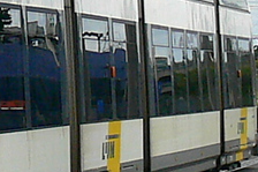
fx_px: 1396
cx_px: -349
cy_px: -6
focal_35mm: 195
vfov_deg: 7.0
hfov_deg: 9.5
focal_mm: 7.4
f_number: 3.6
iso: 80
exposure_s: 1/640
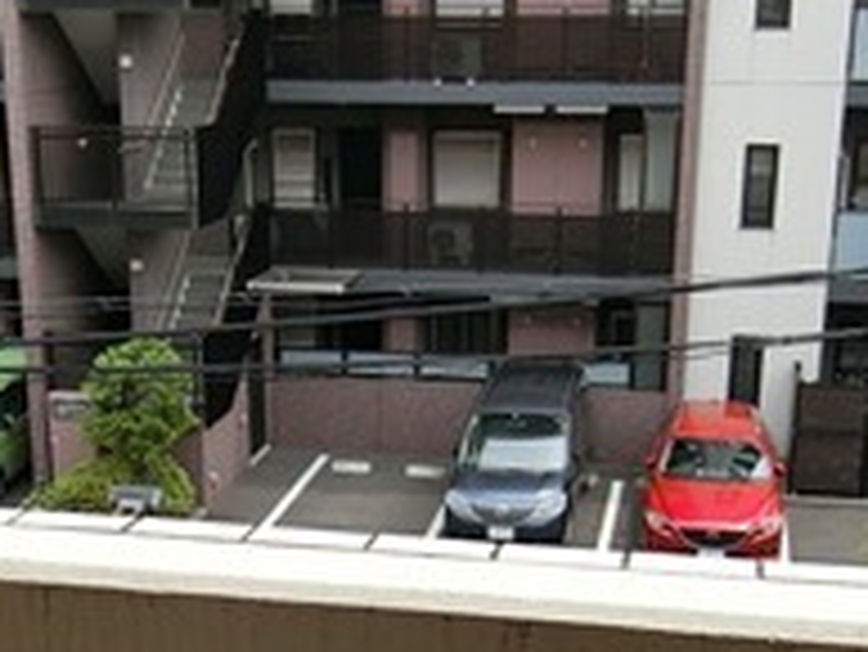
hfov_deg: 30.7
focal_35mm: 63
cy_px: 589
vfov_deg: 22.7
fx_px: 1581
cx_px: 364
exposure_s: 1/800
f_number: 2.7
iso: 80
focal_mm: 4.06
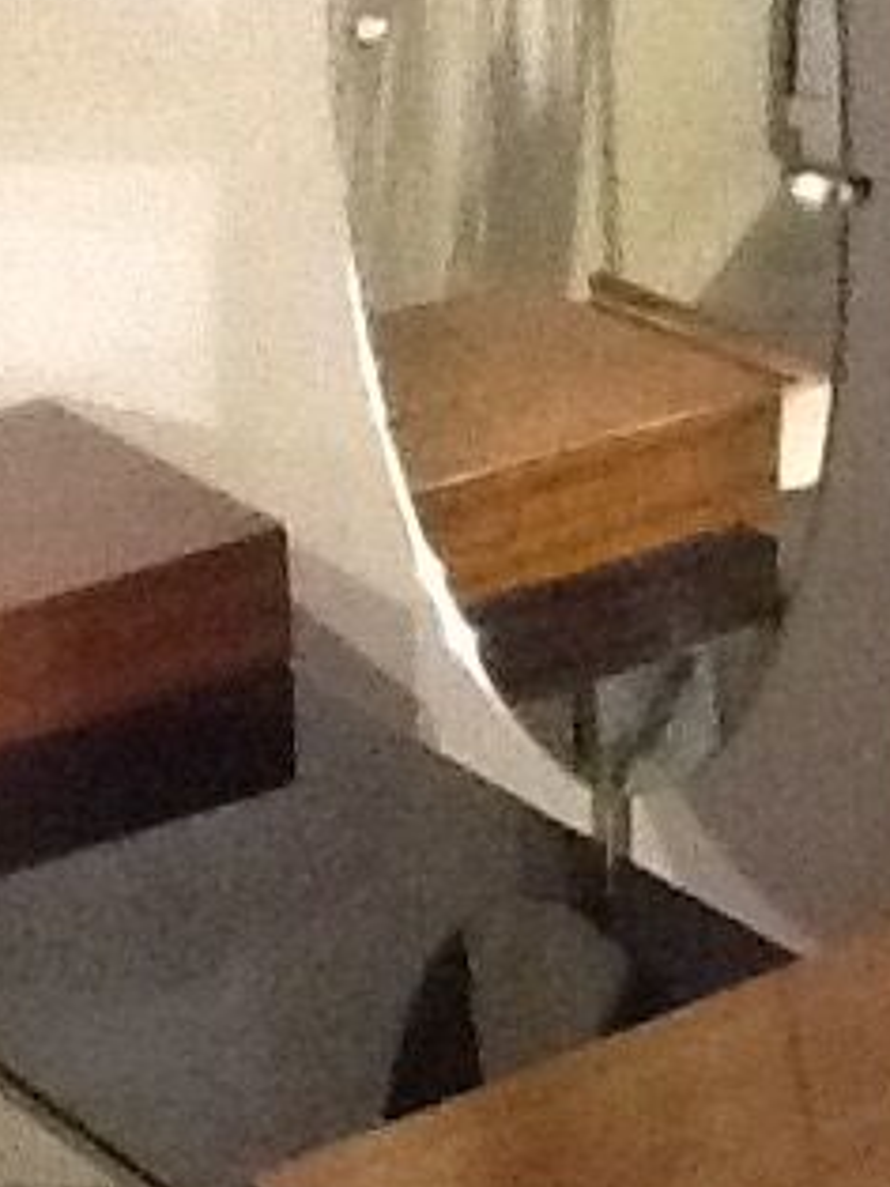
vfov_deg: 14.6
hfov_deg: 11.1
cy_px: 935
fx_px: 4597
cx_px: 426
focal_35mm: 134
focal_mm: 2.03
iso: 400
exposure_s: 1/17
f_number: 2.4
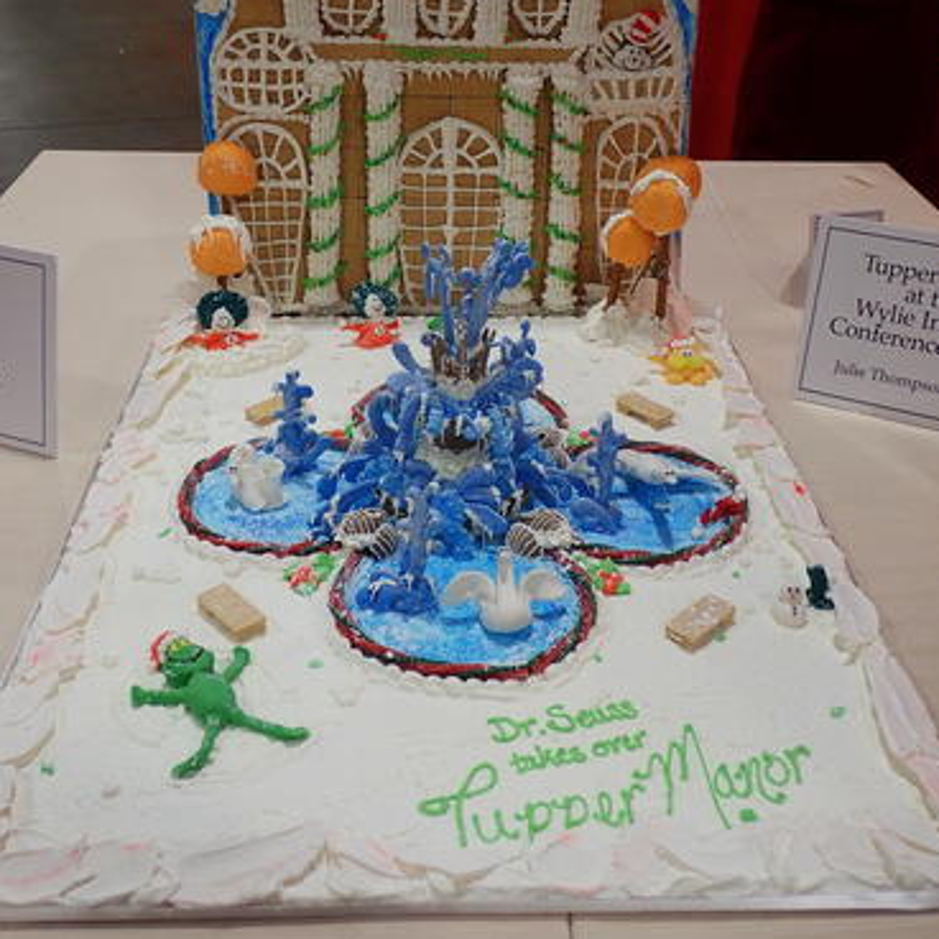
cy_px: 365
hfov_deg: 40.0
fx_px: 1289
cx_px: 476
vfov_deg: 39.8
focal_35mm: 42
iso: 200
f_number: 2.6
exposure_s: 1/40
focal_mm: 6.4
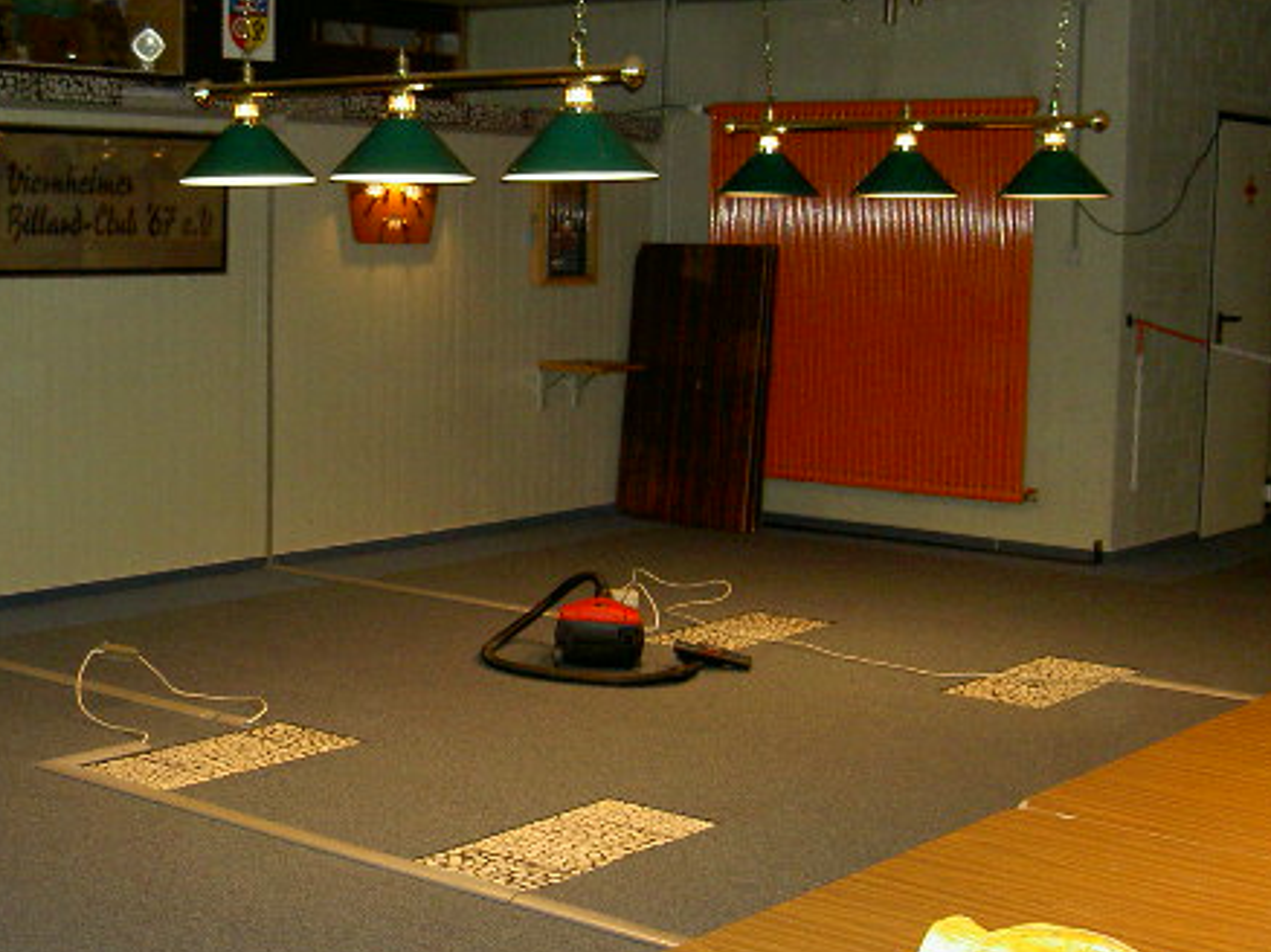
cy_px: 459
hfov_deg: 33.4
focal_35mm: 57
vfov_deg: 25.6
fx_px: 2092
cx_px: 383
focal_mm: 8
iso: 100
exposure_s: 1/59.5
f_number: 2.8
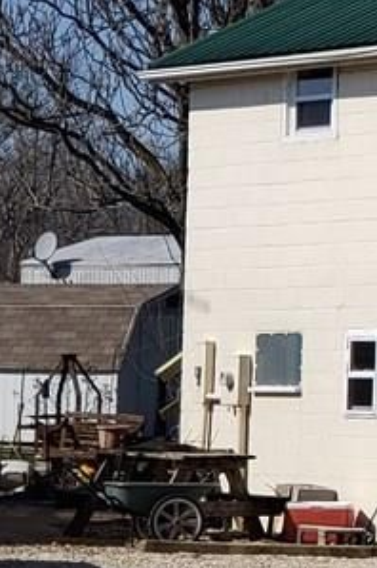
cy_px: 59
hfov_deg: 7.0
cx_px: 897
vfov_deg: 11.0
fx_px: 2928
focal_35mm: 186
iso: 32
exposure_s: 1/1232
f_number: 2.4
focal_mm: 6
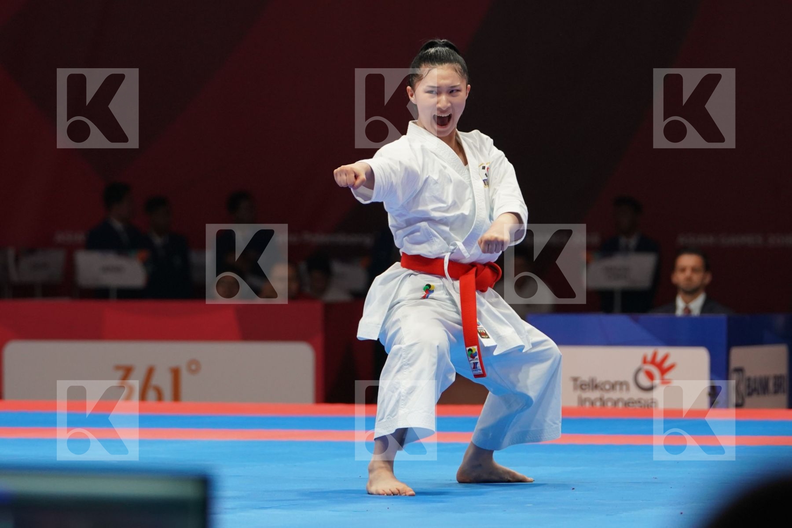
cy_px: 264
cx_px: 396
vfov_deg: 5.6
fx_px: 5434
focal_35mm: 247
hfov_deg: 8.3
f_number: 4
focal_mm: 165
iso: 1600
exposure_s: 1/500
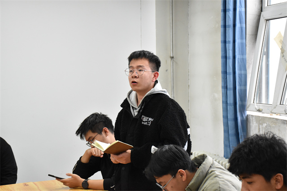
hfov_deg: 28.1
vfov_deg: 18.9
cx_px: 144
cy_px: 96
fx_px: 574
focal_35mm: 72
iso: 3200
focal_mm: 48
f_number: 5.6
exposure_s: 1/125
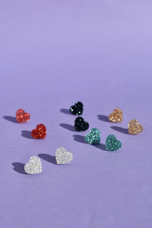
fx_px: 329
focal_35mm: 52
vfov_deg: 38.2
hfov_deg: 26.0
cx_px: 76
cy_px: 114
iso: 125
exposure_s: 1/2500
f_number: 4
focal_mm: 35
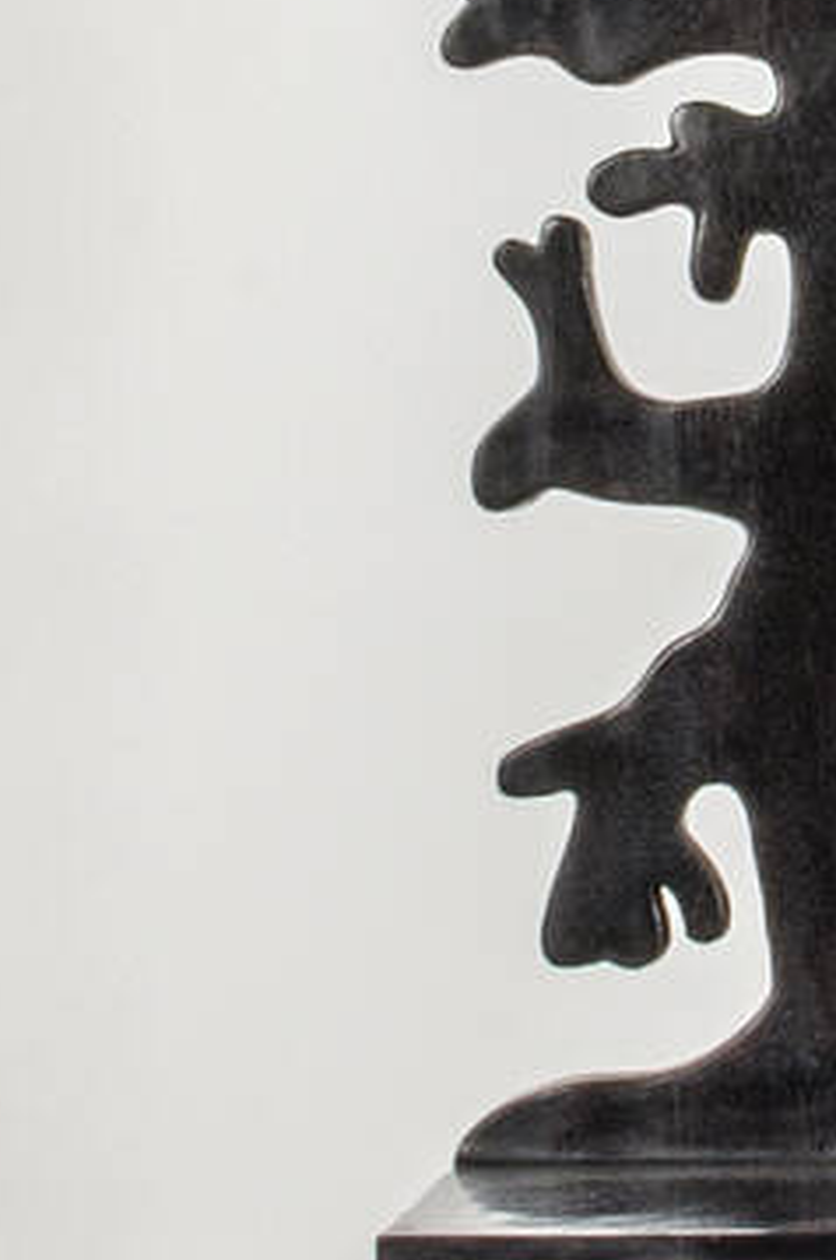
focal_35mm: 309
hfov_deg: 4.4
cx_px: 913
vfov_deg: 6.7
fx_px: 10802
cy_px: 340
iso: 125
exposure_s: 1/200
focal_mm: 35
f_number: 20
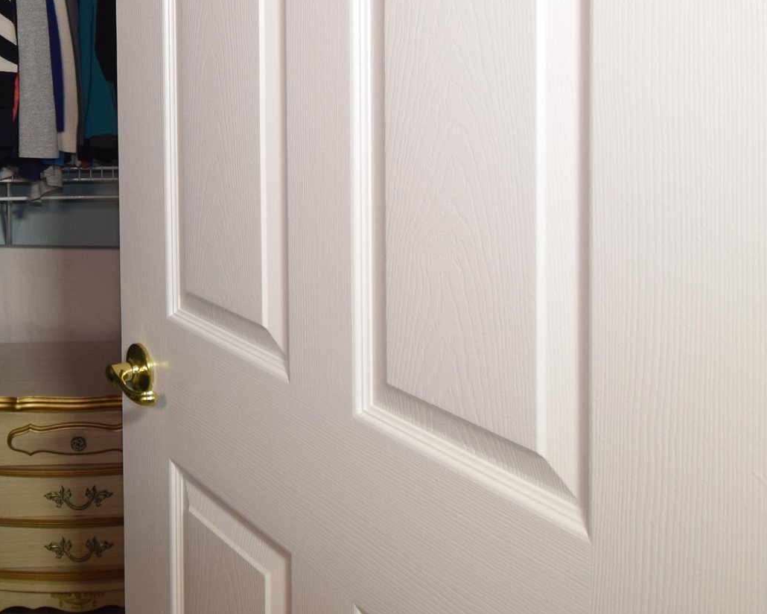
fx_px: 953
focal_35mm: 42
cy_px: 69
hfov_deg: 40.8
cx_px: 94
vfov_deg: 33.9
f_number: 5.6
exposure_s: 1/125
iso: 220
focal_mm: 10
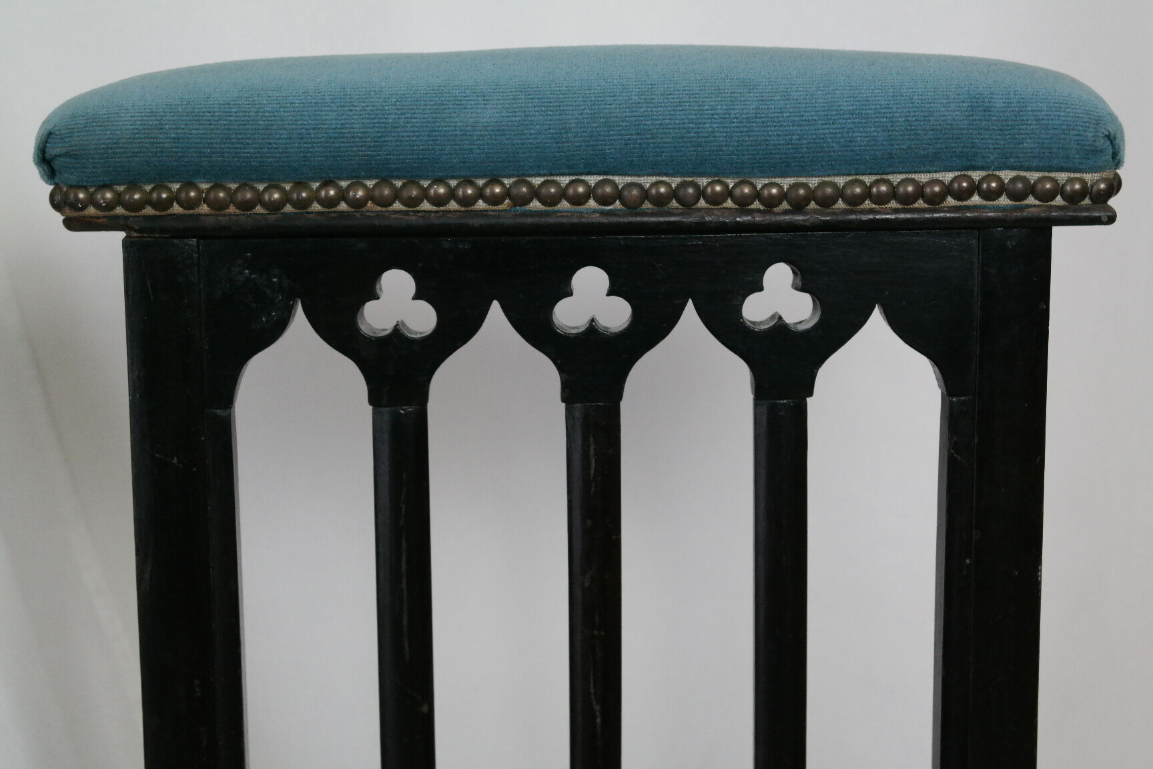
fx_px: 2210
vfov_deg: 19.7
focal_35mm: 69
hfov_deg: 29.2
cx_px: 576
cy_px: 384
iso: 1600
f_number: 5
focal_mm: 45
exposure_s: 1/80
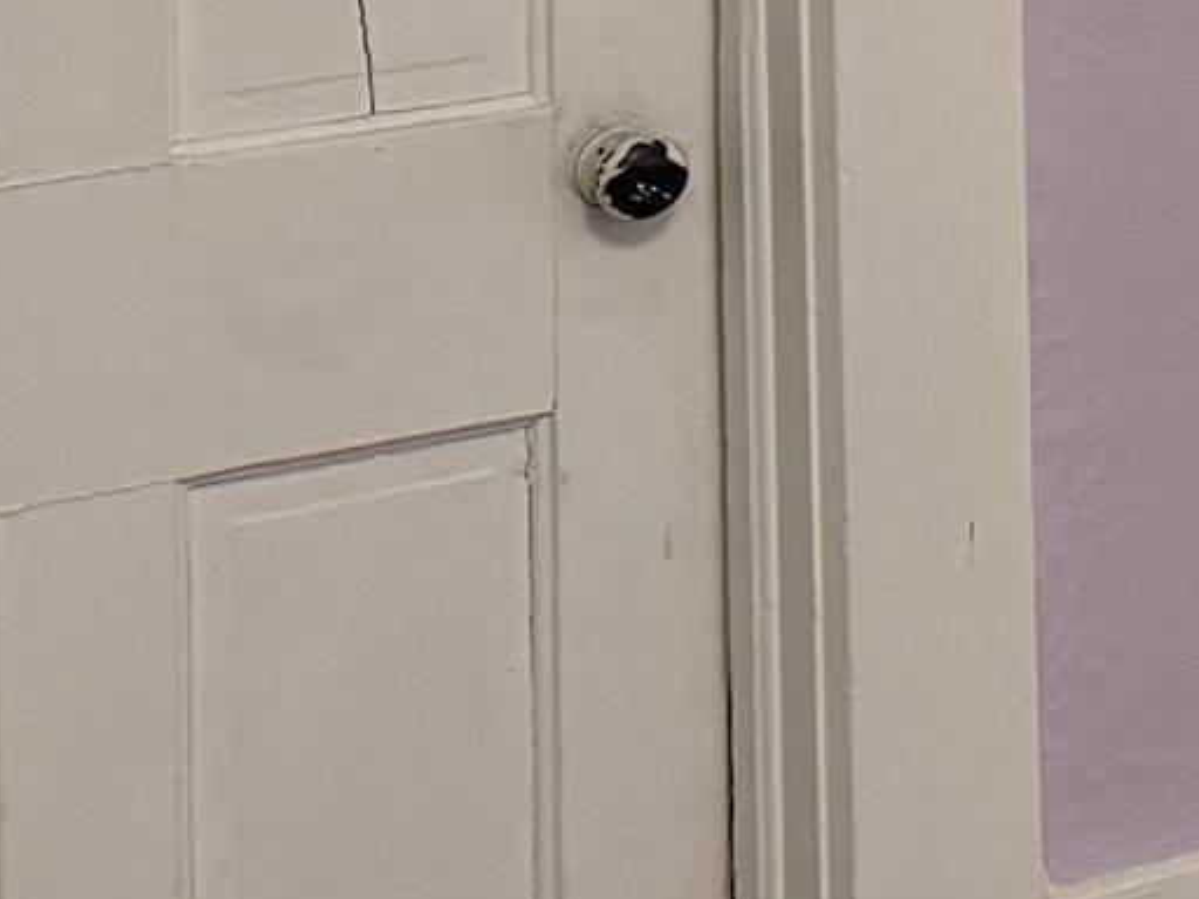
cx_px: 3503
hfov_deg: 10.3
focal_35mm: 144
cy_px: -883
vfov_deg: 9.6
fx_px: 4988
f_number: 1.78
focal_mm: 6.76
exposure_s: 1/120
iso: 160
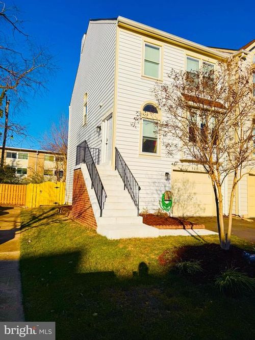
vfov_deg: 71.6
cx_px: 128
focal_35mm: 24
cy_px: 170
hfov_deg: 56.8
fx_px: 236
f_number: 1.78
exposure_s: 1/14286
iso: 80
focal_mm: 6.76
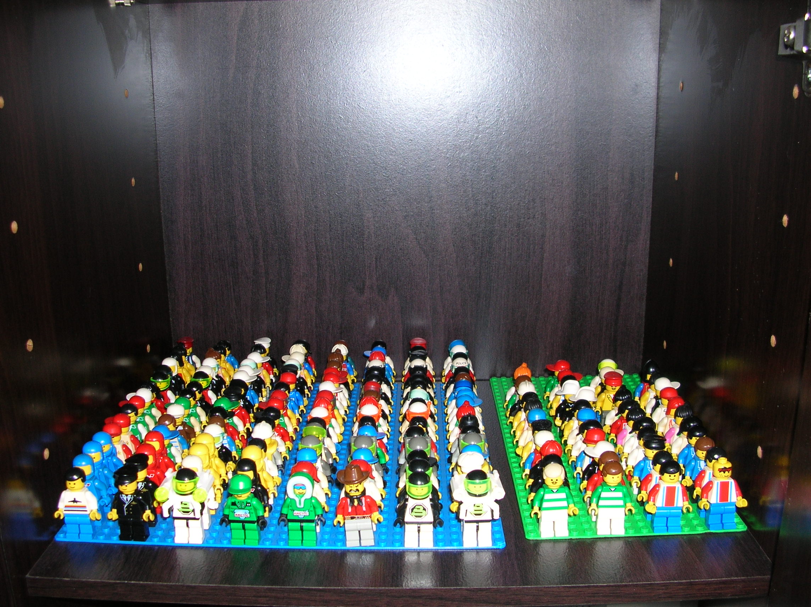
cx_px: 406
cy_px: 304
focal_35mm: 35
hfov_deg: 52.7
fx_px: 819
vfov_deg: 40.6
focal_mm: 5.8
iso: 50
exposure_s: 1/60.1
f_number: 2.8
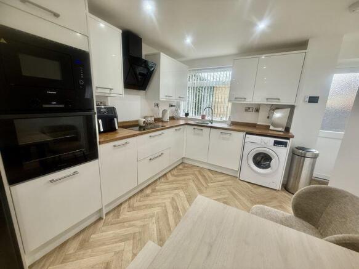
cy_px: 134
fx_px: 145
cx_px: 180
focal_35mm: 14
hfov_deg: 102.1
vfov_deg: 85.7
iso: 100
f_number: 2.2
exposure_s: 1/100
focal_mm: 2.22
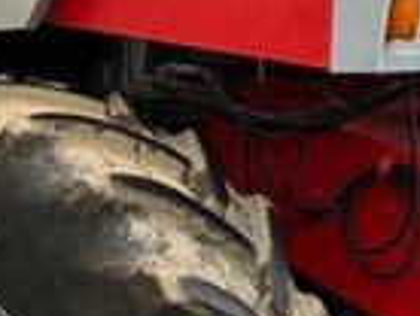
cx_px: 52
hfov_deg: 15.0
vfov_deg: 11.3
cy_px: -26
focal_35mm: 130
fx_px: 1580
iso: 125
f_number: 1.78
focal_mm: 6.76
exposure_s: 1/234
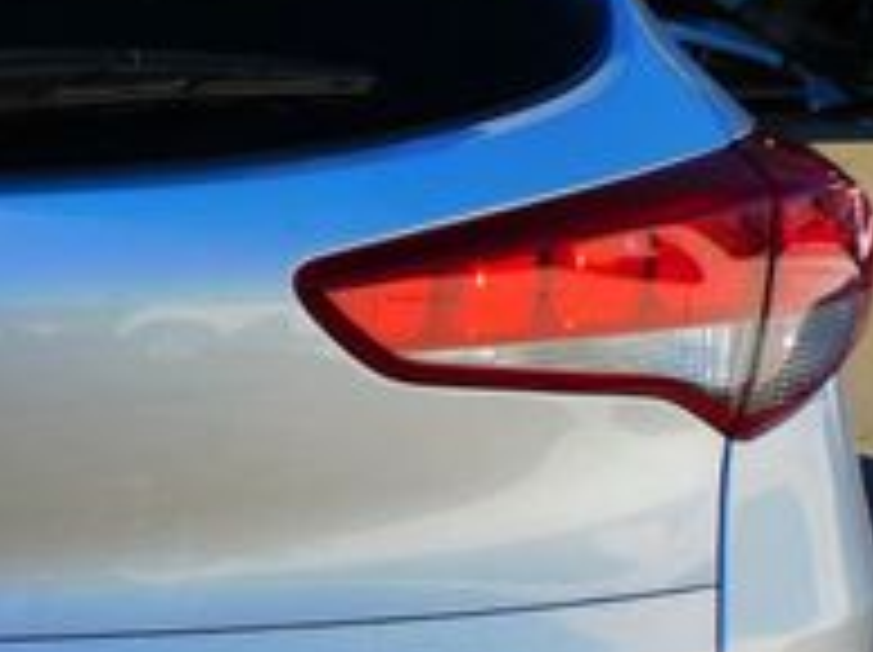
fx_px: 2494
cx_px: -297
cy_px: 436
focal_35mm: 99
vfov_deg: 14.9
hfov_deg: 18.3
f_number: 3.5
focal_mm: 5.4
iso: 125
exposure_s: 1/1000
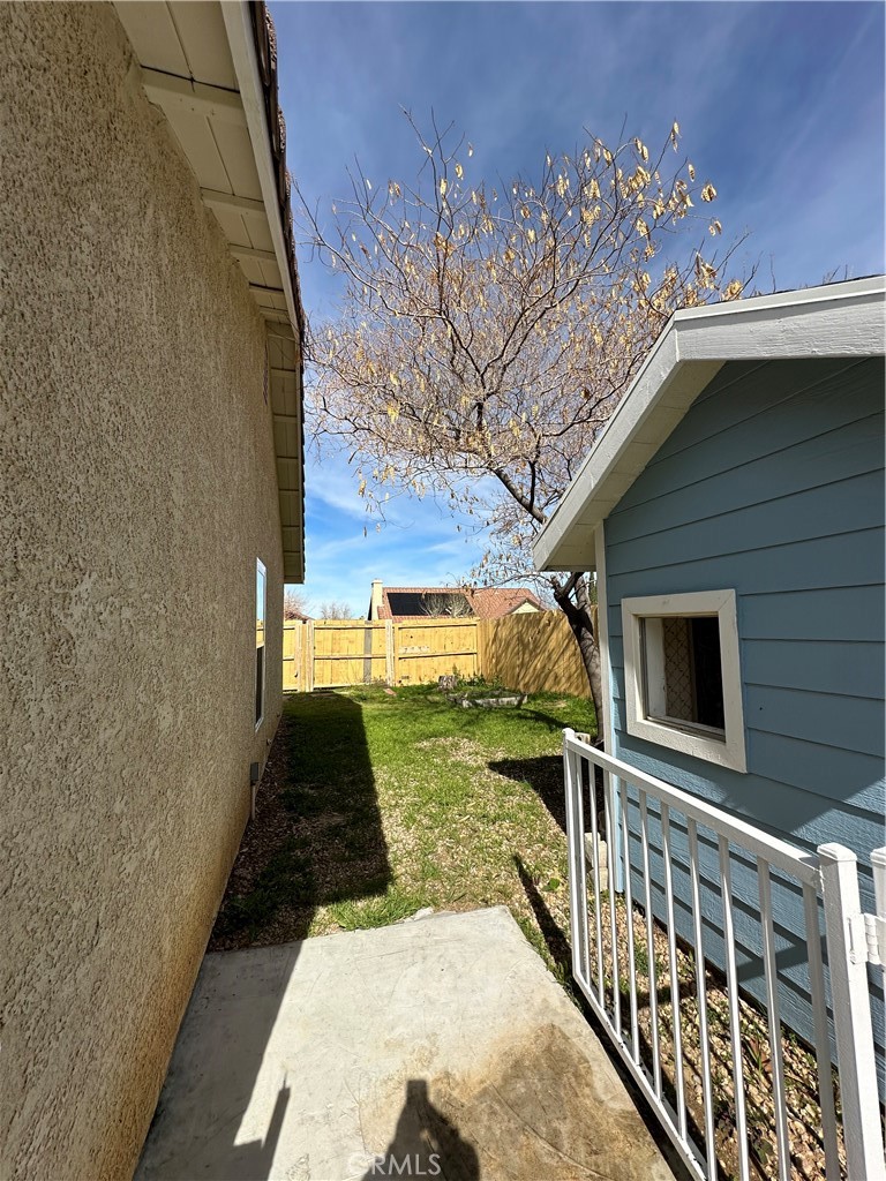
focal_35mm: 14
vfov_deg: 102.1
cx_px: 443
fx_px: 478
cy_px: 590
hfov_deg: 85.7
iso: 50
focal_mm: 2.22
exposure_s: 1/2747
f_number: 2.2
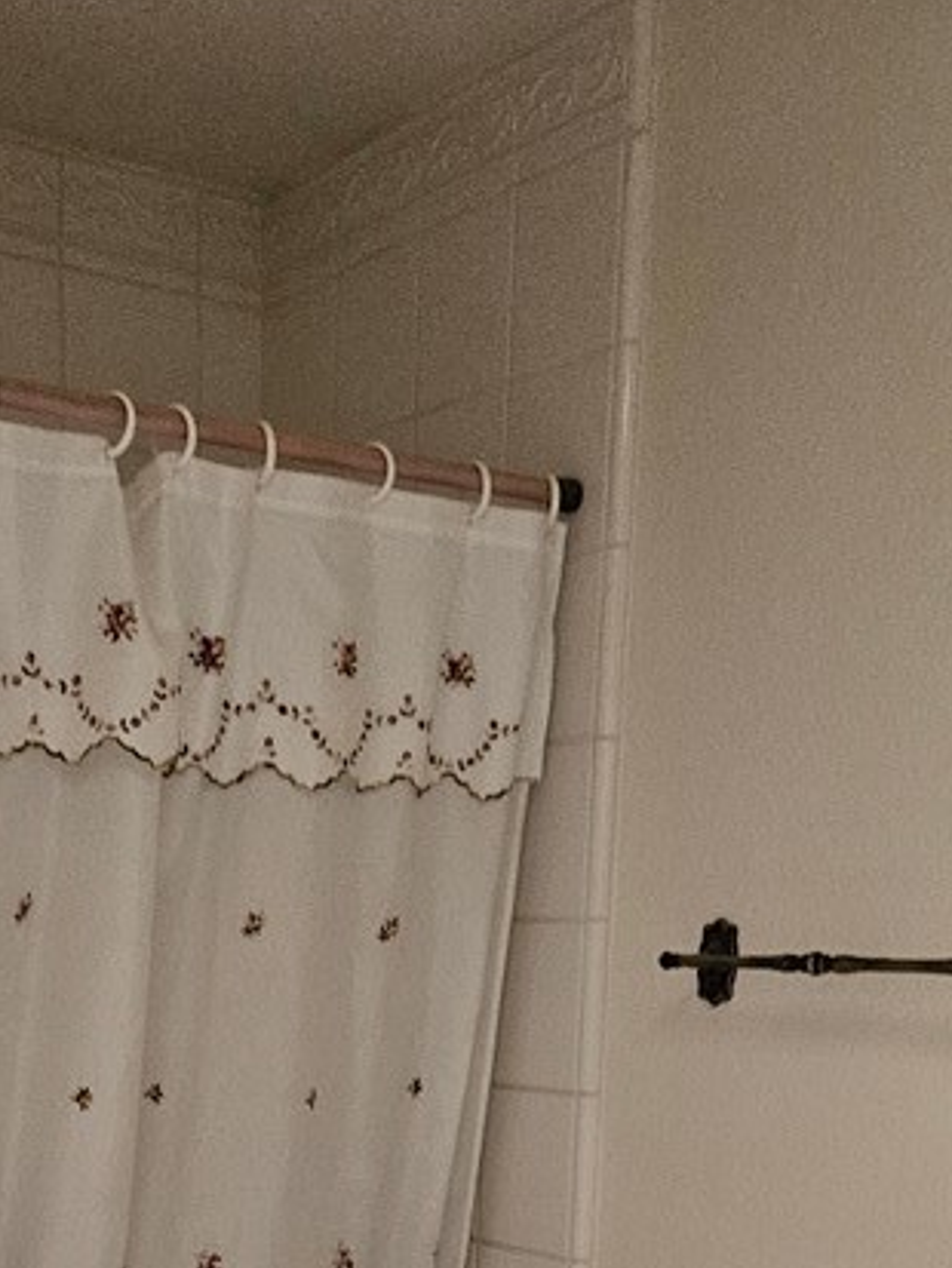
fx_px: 2089
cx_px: 387
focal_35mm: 57
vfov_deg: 29.0
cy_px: 1535
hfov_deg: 25.6
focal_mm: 5.4
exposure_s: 1/120
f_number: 1.8
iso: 800
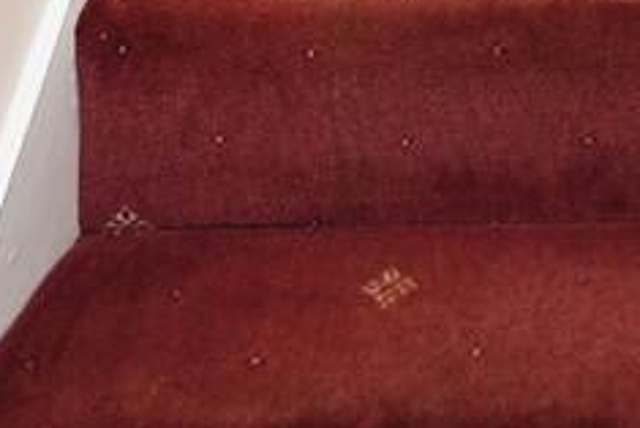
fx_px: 1085
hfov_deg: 31.4
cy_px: -440
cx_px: 575
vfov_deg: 16.6
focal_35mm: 61
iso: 100
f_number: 4.5
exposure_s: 1/80
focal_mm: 14
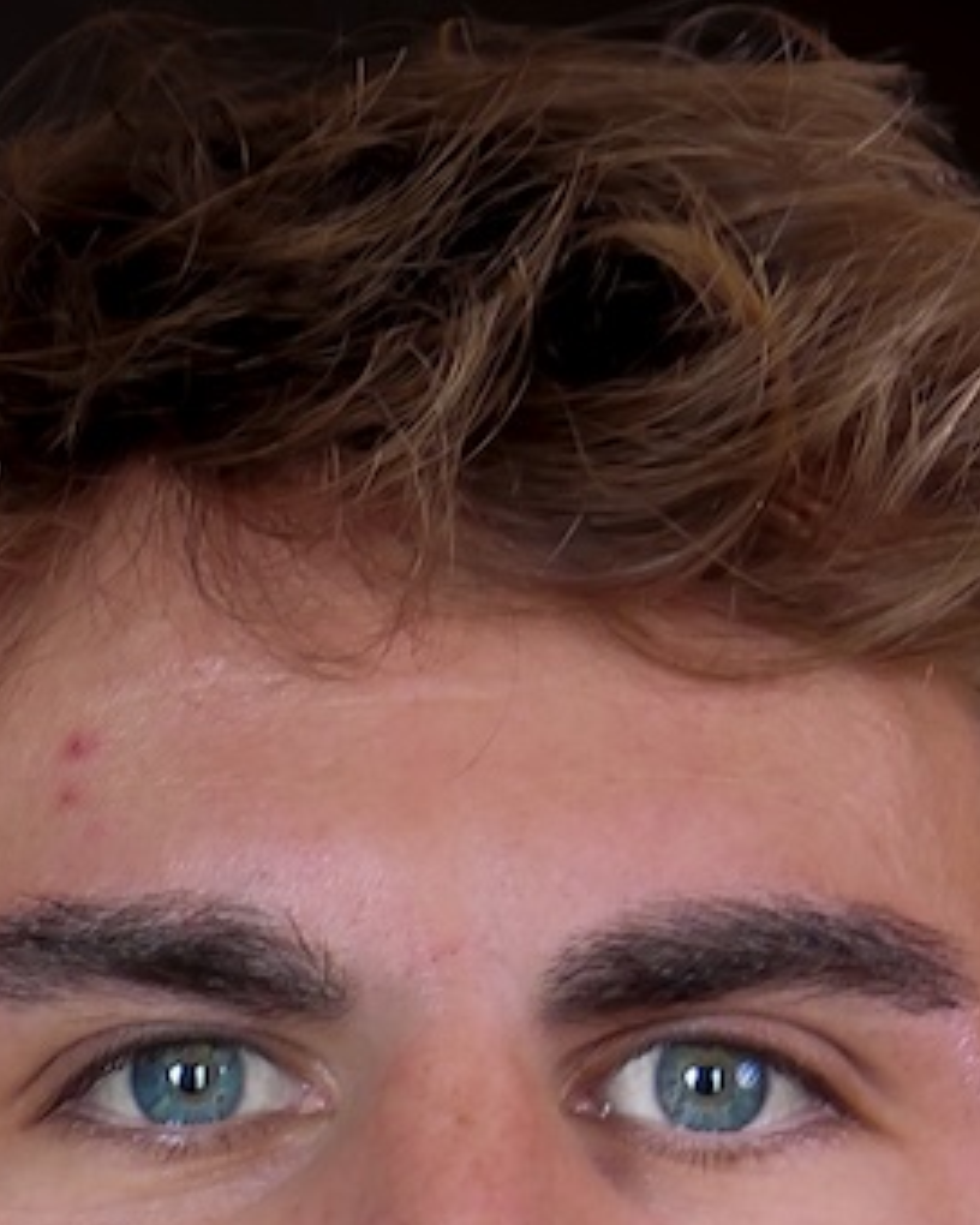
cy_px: 3257
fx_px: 22406
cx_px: 416
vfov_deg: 3.1
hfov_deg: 2.5
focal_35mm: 618
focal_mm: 56
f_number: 3
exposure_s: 1/15
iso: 400
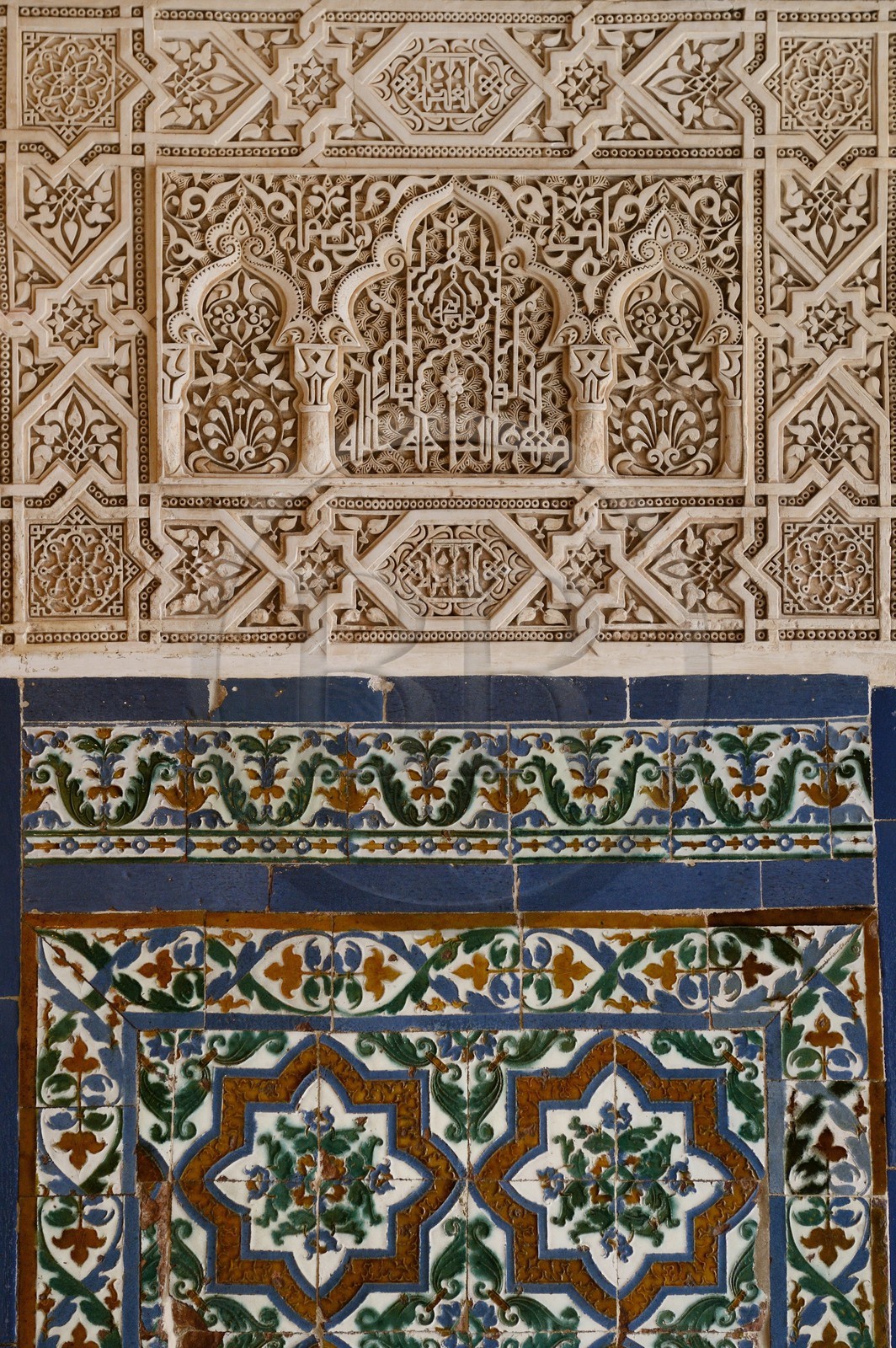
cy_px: 674
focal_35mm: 60
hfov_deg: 22.6
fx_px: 2244
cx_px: 448
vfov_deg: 33.4
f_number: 4
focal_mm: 60
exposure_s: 1/80
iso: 1600
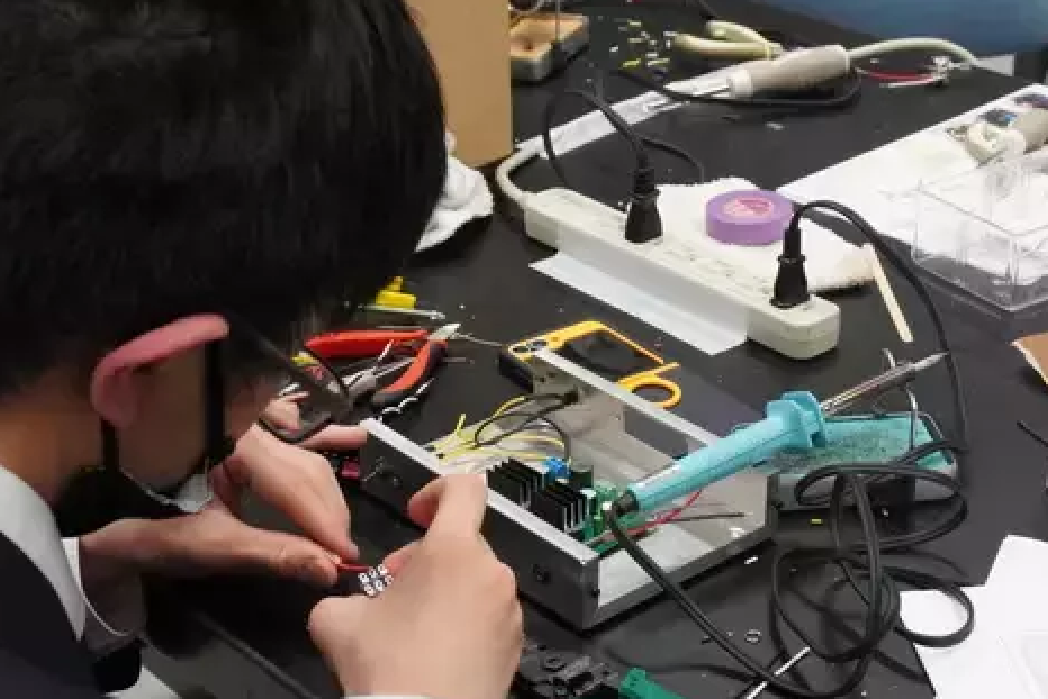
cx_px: 493
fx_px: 1970
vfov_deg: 20.1
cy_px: 439
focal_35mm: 68
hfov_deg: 29.8
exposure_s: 1/320
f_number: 8
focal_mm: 35
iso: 16000
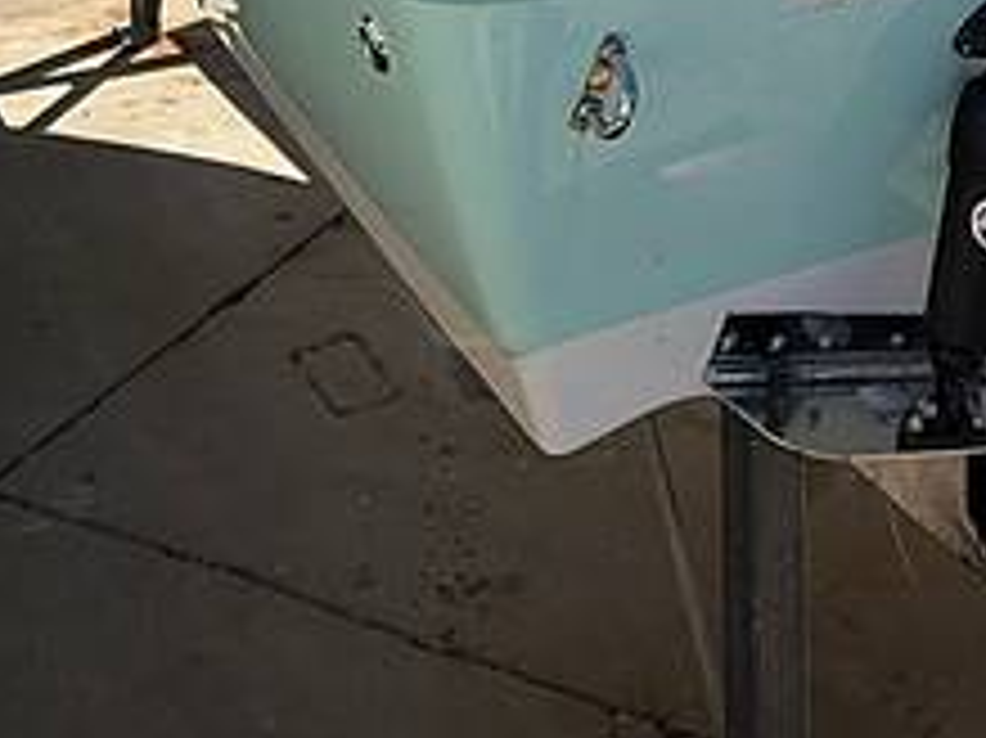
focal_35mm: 64
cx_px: 797
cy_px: -594
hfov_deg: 29.5
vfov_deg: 18.1
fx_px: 1822
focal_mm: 2.22
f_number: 2.2
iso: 64
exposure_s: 1/1745
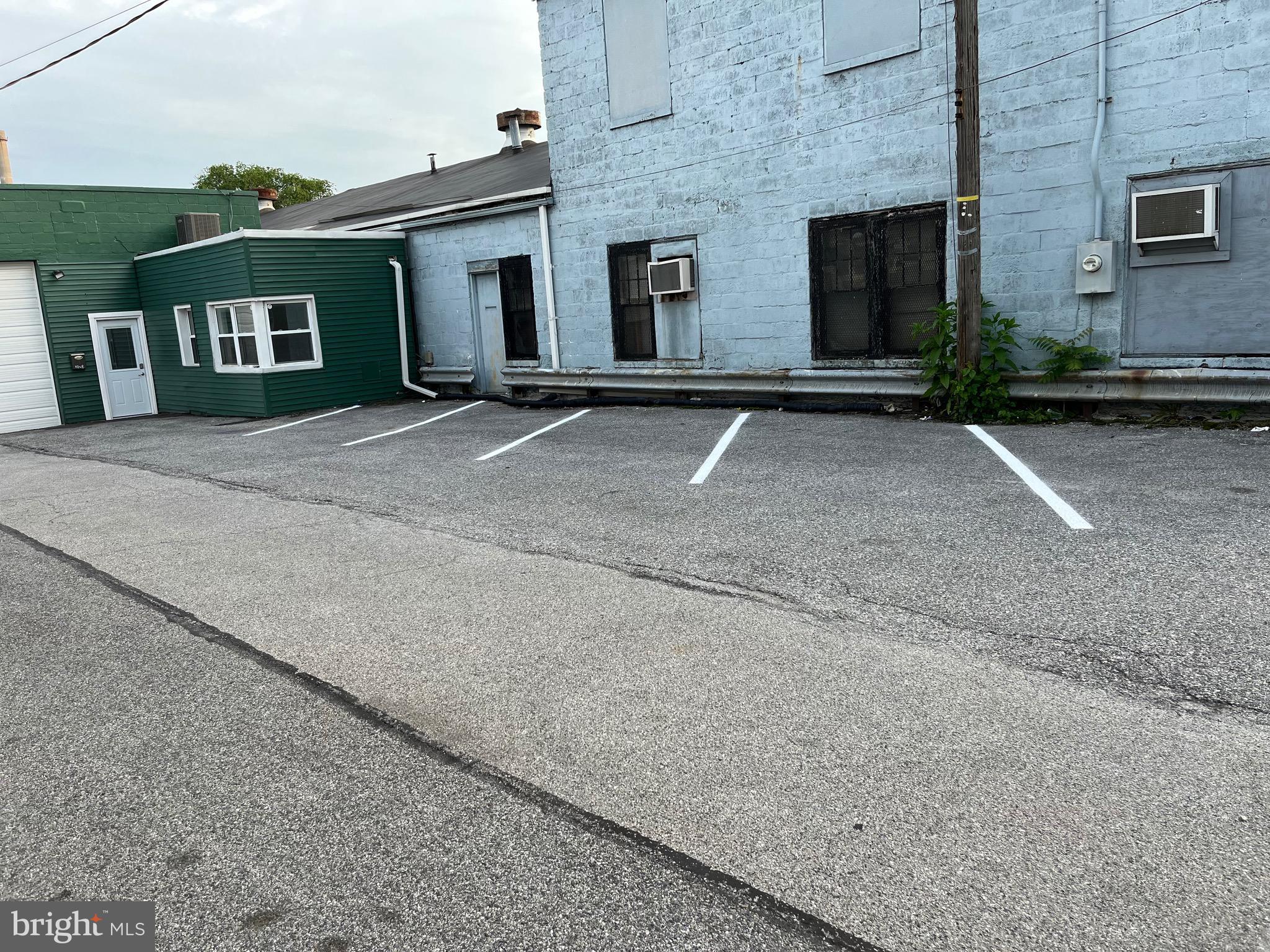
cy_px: 476
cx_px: 635
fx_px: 954
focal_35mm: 26
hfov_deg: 67.3
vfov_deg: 53.1
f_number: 1.6
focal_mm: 5.1
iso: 50
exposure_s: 1/383
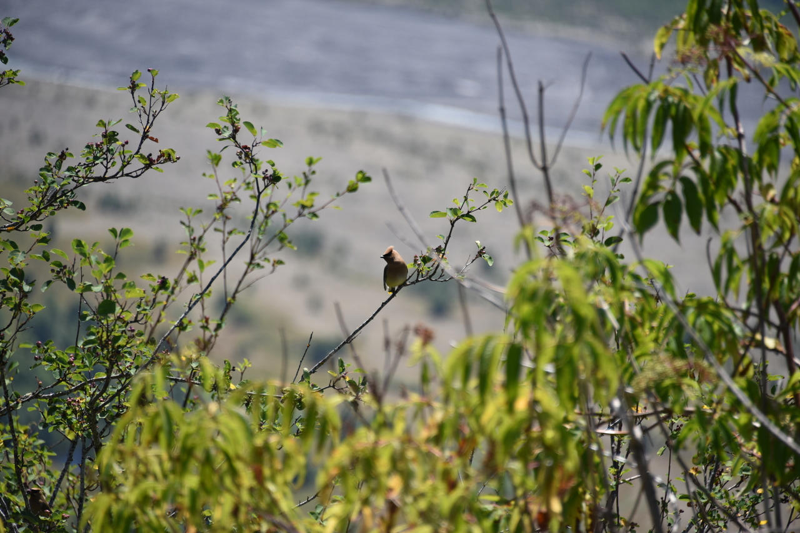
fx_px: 6668
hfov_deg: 6.9
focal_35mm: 300
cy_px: 266
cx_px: 400
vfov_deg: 4.6
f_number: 5.6
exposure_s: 1/640
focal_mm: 300
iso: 200
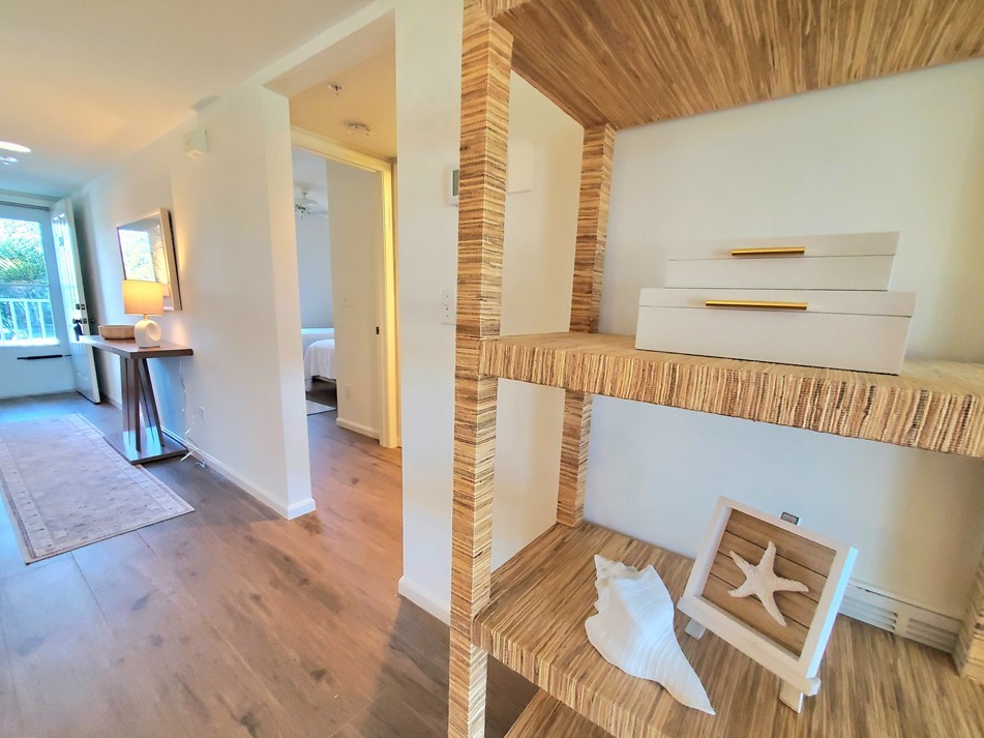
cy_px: 376
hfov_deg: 102.0
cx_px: 516
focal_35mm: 14
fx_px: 398
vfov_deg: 85.7
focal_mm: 1.8
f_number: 2.2
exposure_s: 1/60.2
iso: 320
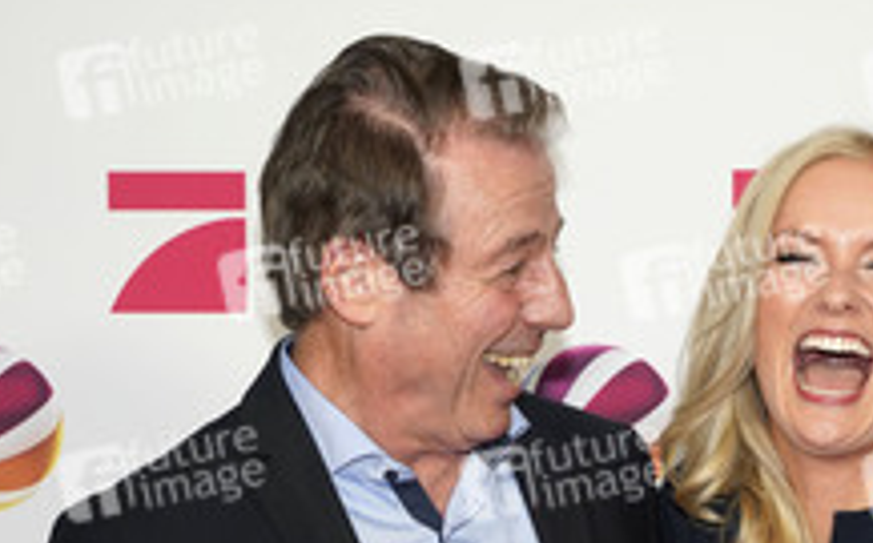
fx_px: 2923
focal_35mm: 123
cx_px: 618
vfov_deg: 10.5
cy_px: 575
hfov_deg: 16.9
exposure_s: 1/125
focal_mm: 58
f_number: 8
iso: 640
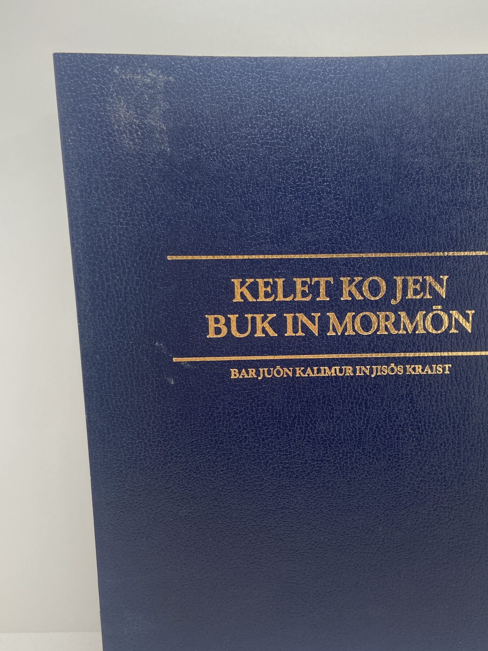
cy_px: 382
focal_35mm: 37
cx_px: 317
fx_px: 696
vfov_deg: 49.9
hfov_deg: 38.3
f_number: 1.8
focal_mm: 4.25
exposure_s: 1/188
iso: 32
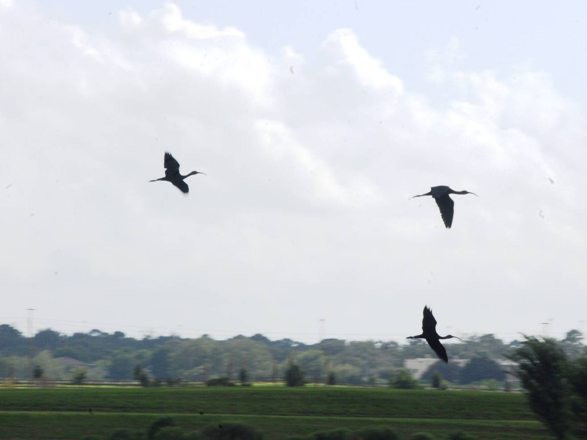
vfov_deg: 3.5
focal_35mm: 423
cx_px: 333
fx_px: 7172
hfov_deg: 4.7
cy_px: 232
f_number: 30
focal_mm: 240
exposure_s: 1/160
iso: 400
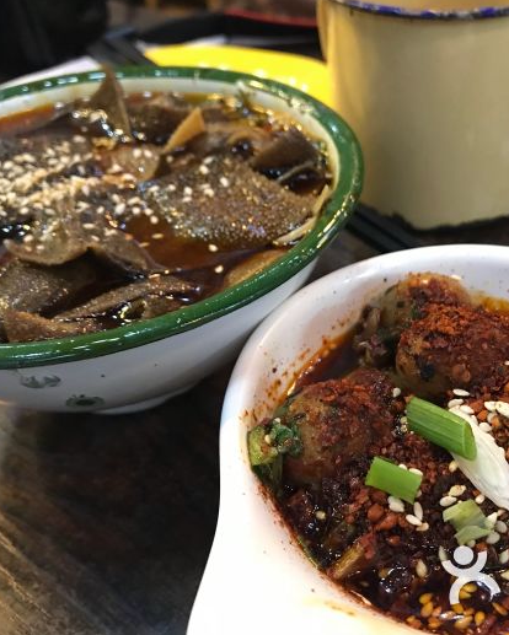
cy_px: 316
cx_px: 320
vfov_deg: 49.1
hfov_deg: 39.9
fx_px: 696
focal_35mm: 37
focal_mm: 3.99
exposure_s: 1/6
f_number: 1.8
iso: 80
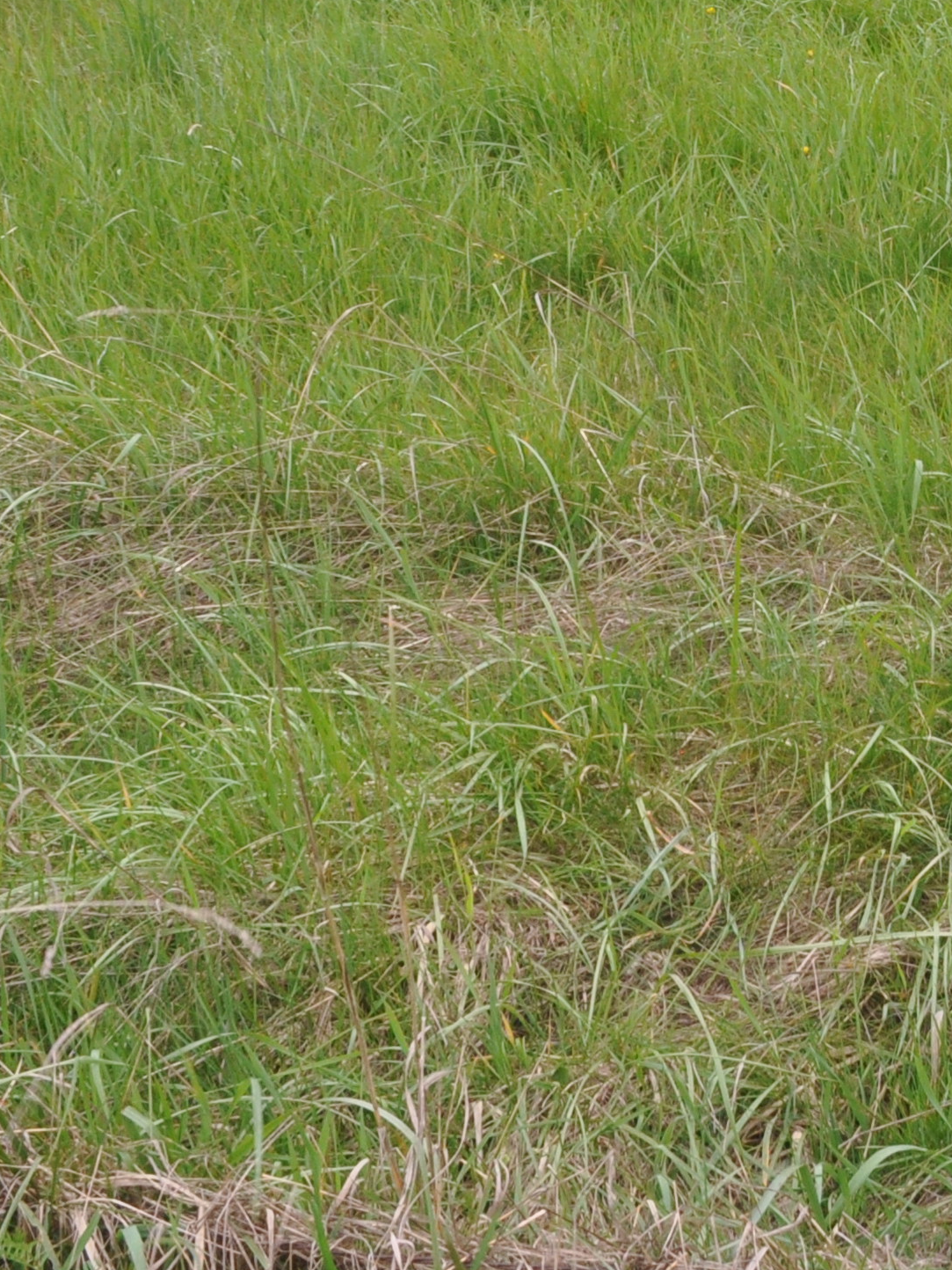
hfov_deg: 18.3
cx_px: 1095
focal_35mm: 77
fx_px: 2824
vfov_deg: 24.4
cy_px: 47
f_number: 4
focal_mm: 18
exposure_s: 1/60
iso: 560
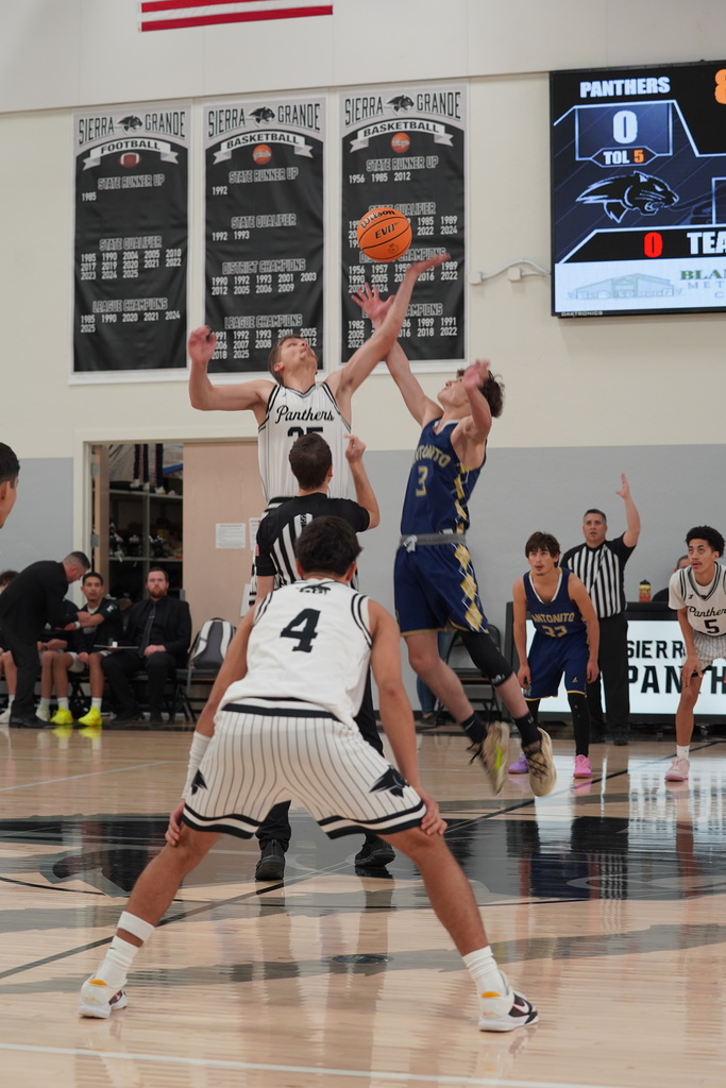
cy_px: 544
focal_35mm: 76
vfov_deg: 26.6
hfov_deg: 18.0
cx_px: 363
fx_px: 2298
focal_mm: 76
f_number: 4
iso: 1250
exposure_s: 1/160
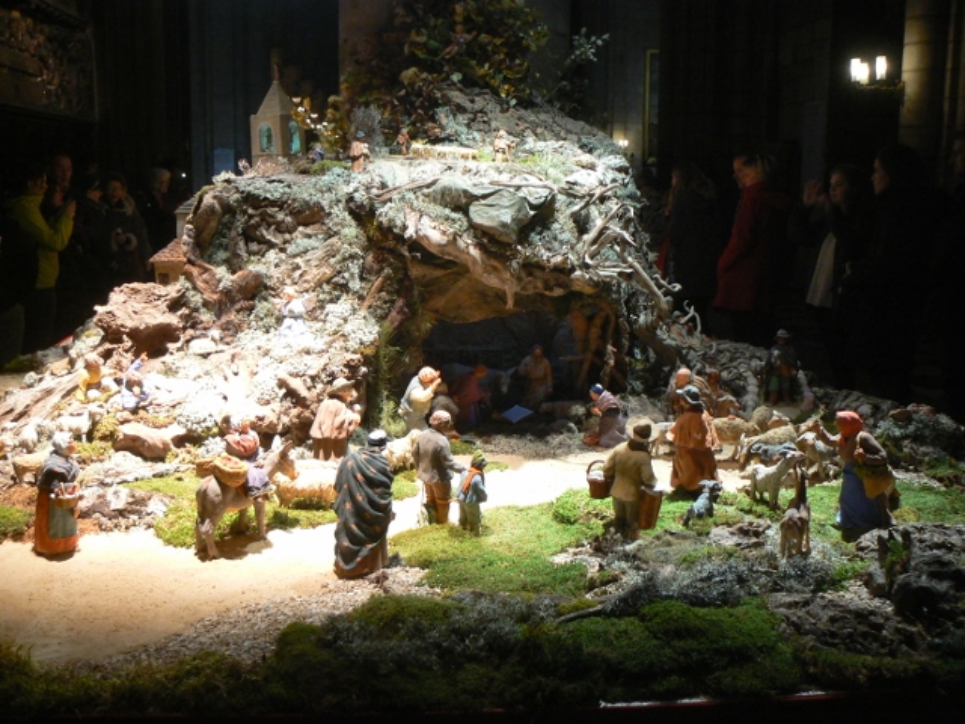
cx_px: 482
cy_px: 362
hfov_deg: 51.4
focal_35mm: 36
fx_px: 1004
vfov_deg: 39.7
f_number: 2.8
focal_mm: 6
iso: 200
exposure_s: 1/25
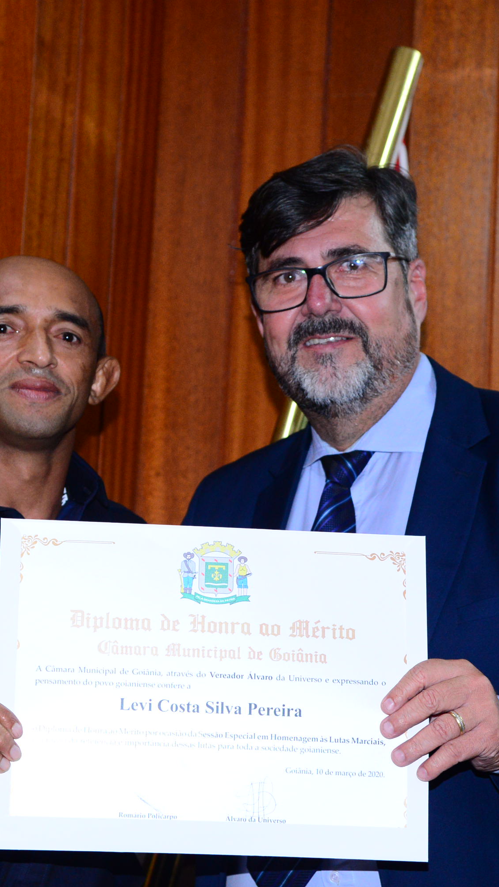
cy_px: 444
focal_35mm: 110
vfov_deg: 19.5
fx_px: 2588
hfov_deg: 11.0
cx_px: 205
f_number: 4.5
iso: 2500
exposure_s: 1/125
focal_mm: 70
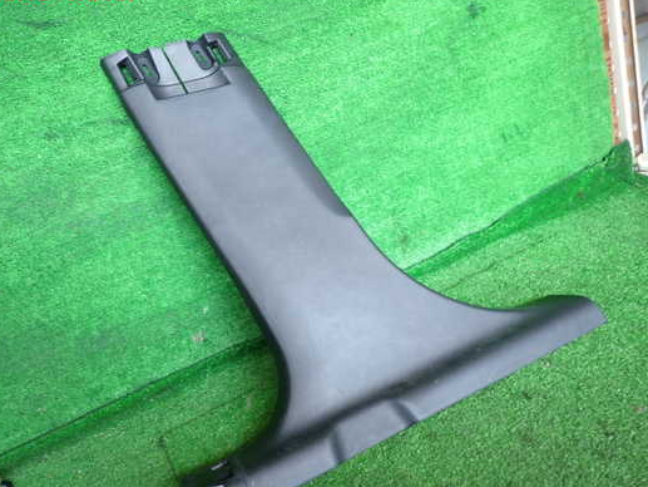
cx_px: 282
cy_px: 259
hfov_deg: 61.4
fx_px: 543
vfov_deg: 48.2
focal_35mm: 29
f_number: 2
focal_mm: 4.5
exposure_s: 1/60
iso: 100
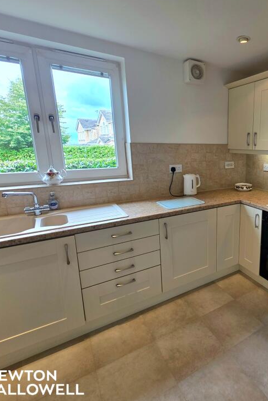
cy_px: 194
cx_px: 222
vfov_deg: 86.9
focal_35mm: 19
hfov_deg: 58.5
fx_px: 212
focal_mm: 2.2
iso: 40
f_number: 1.9
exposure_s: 1/115
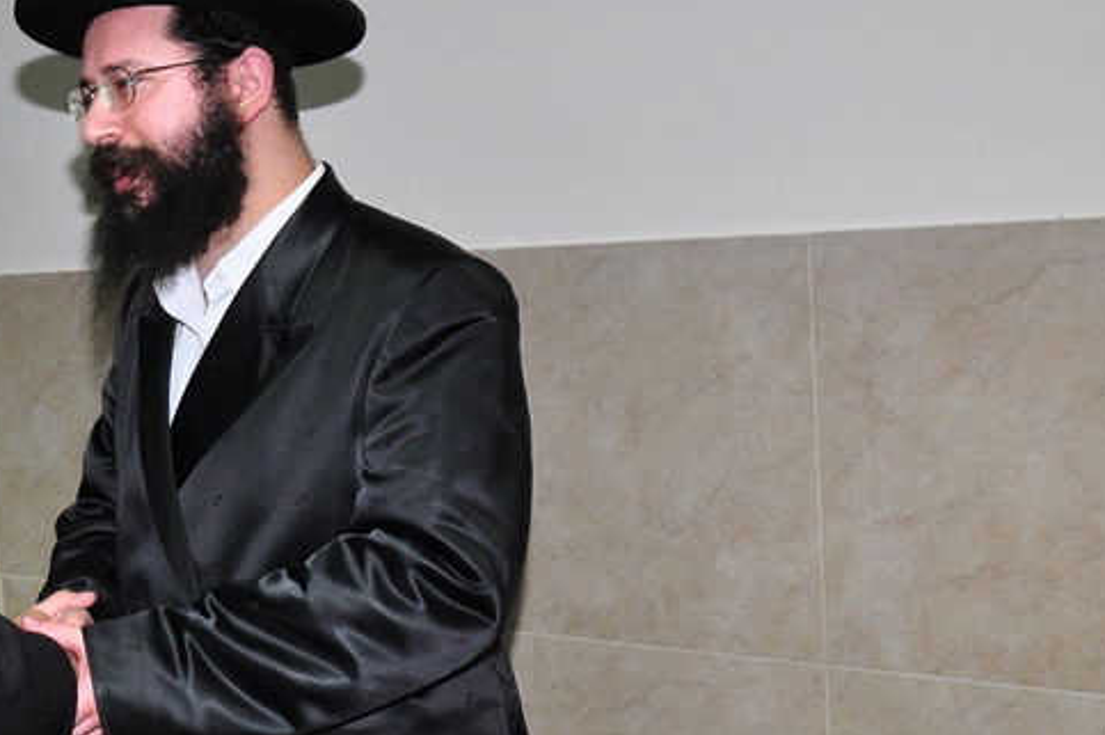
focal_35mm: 70
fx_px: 2146
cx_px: -16
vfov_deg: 19.4
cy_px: 405
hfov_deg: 27.1
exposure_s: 1/60
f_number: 6.3
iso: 400
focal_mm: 22
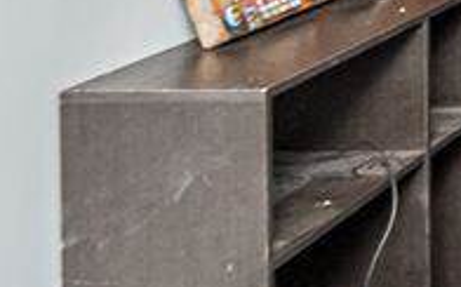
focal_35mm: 100
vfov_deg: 11.7
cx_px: 1084
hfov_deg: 14.4
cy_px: -293
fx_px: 1255
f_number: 10
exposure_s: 1/60
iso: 1250
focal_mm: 10
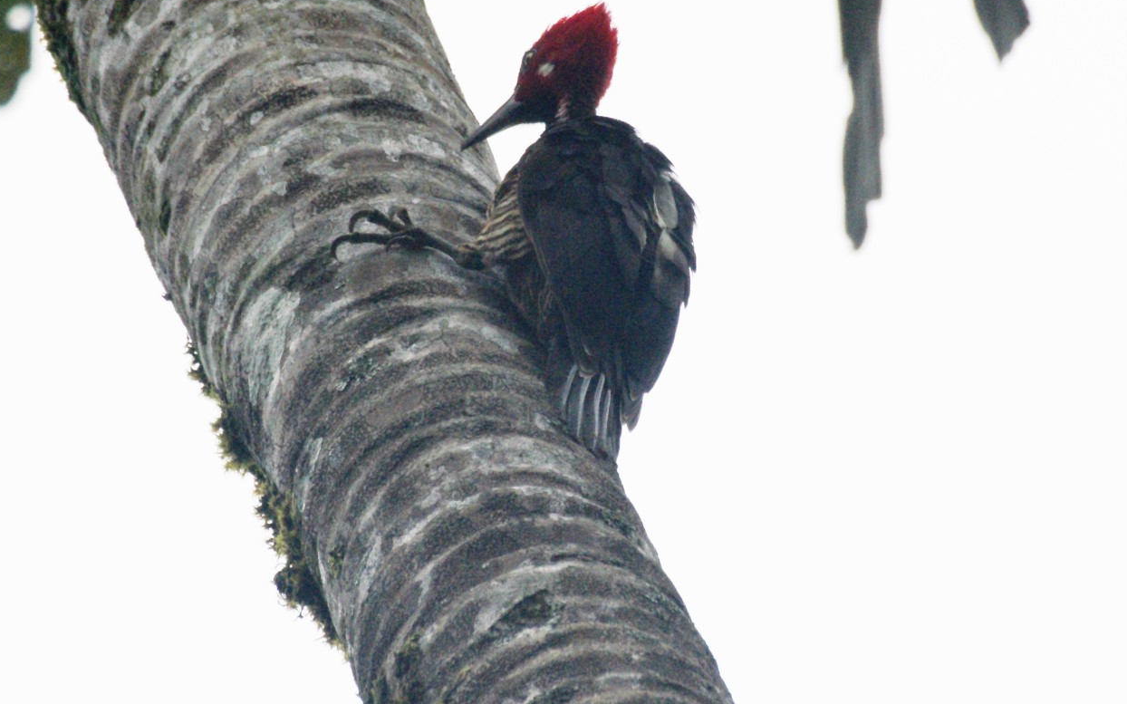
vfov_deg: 1.3
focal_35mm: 995
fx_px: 30555
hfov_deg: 2.1
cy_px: 222
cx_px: 531
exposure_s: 1/2000
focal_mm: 500
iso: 1600
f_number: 14
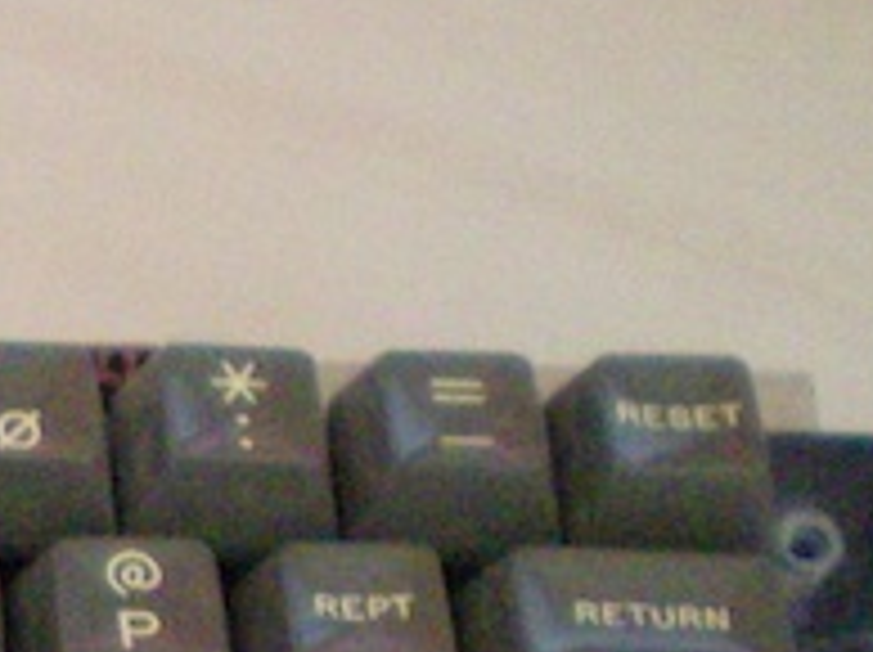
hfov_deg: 9.9
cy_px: 872
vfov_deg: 7.6
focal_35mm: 192
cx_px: -610
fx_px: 4836
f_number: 3.1
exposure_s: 1/50
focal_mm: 6.3
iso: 400
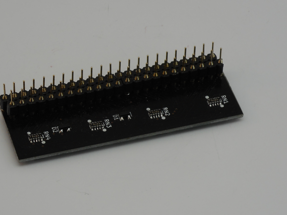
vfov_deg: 7.4
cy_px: 136
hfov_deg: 9.8
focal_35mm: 202
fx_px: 1675
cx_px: 119
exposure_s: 1/60
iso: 100
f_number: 5.9
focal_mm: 20.9
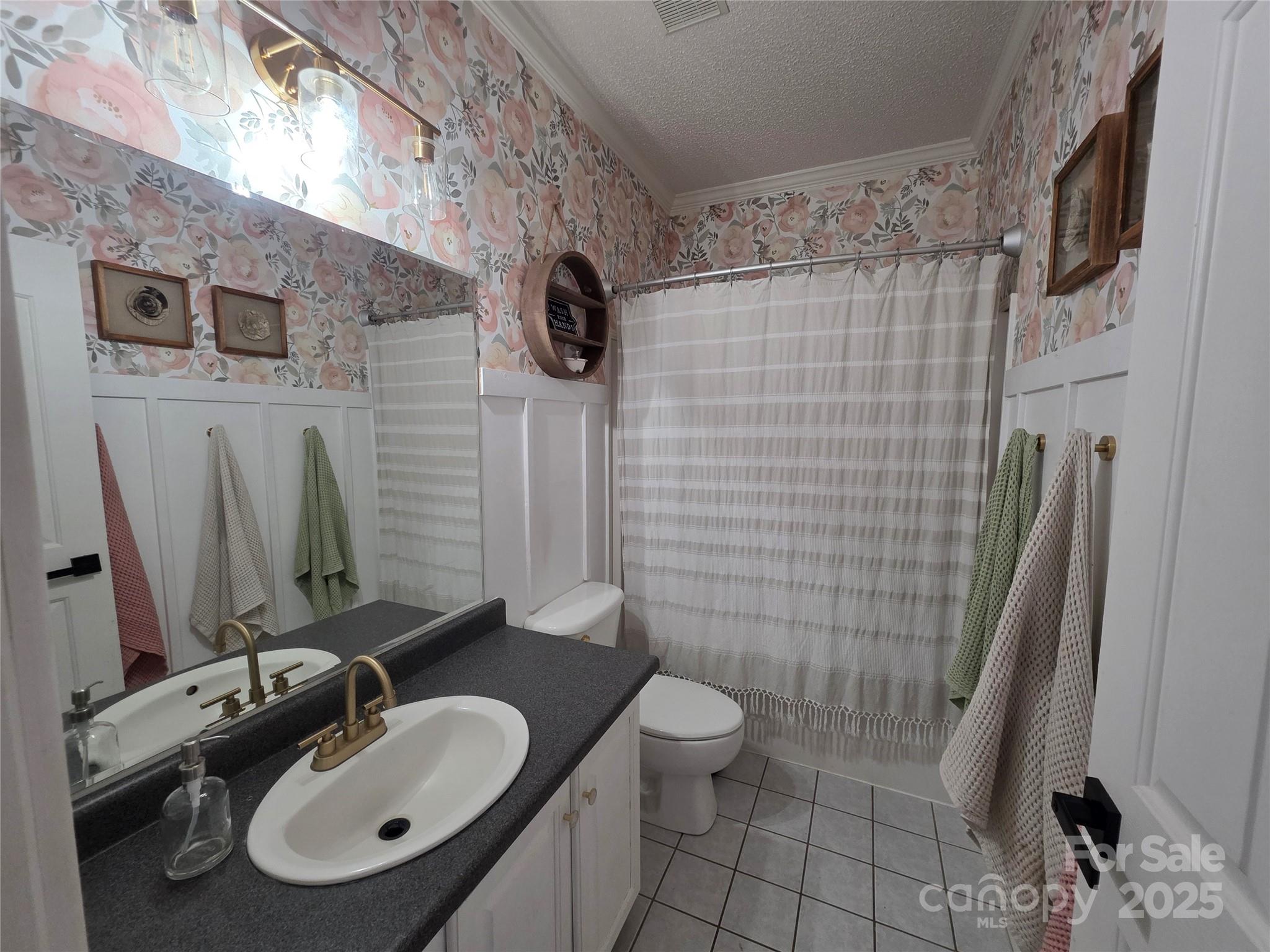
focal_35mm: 13
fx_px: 477
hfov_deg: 106.2
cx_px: 635
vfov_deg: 89.9
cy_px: 476
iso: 200
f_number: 1.9
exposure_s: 1/60
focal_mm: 2.2
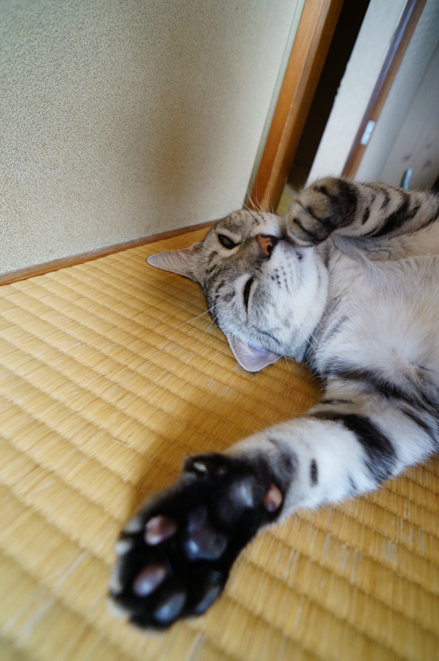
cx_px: 220
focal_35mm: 24
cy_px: 330
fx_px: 440
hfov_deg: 53.0
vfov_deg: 73.8
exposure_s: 1/60
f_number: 4
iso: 640
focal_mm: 16
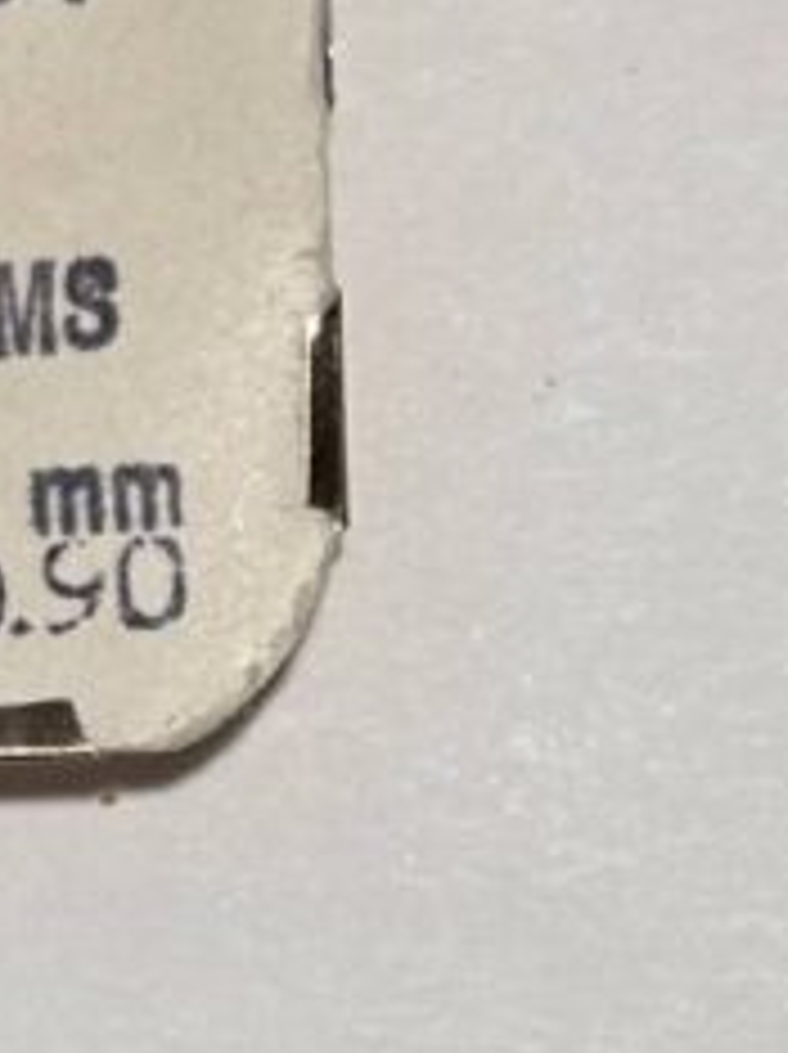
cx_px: -207
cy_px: 207
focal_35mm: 89
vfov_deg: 21.7
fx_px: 2706
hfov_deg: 15.8
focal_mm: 5.7
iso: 32
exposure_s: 1/100
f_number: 1.5
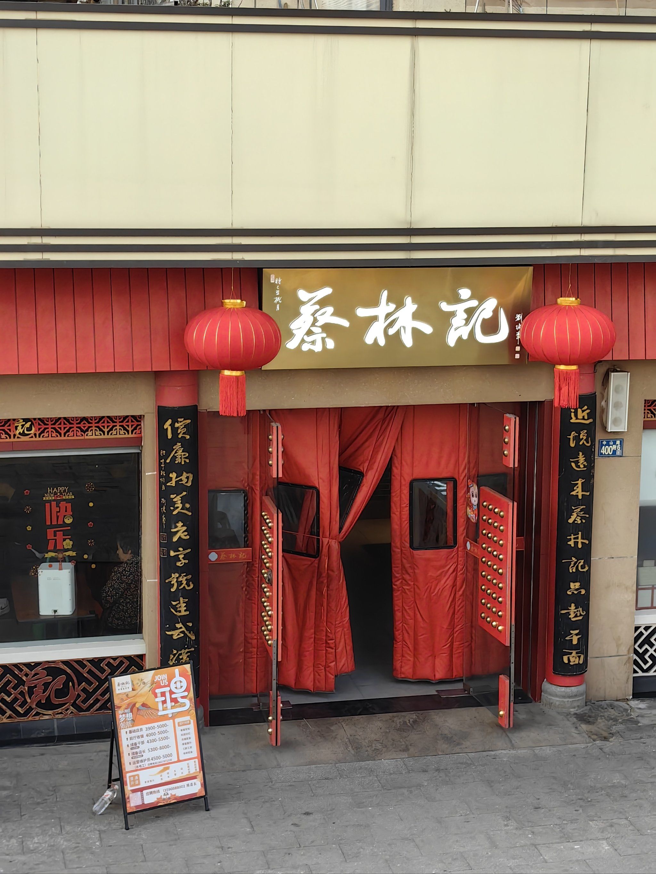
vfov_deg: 29.4
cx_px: 328
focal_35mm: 66
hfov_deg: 22.3
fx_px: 1668
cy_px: 437
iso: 80
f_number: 2
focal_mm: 5.75
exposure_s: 1/667
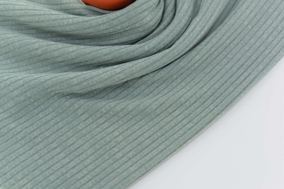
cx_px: 142
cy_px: 94
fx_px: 395
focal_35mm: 50
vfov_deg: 27.0
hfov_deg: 39.6
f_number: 3.5
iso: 100
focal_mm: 50
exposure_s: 1/125
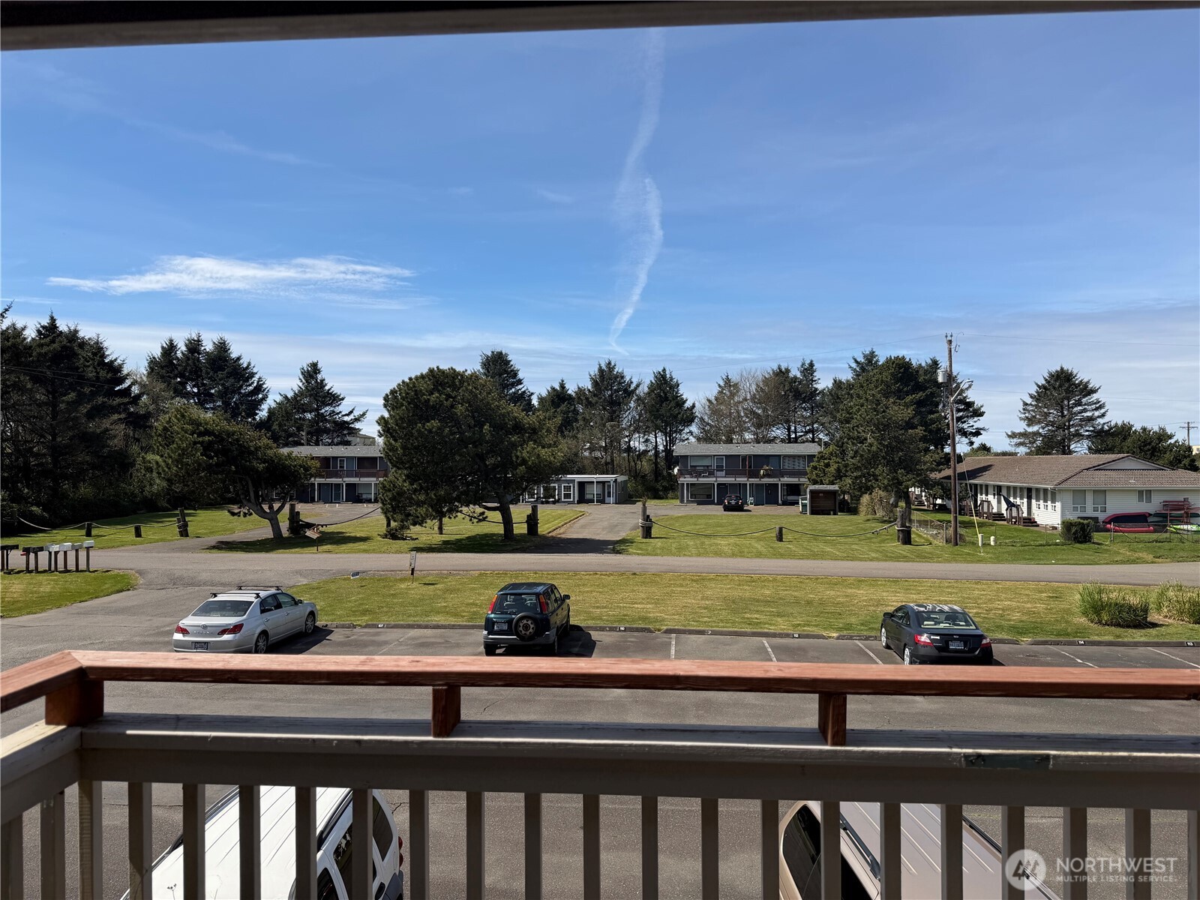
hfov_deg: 71.6
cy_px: 450
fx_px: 832
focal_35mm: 24
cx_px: 600
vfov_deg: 56.8
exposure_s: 1/5319
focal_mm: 6.76
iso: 80
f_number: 1.78
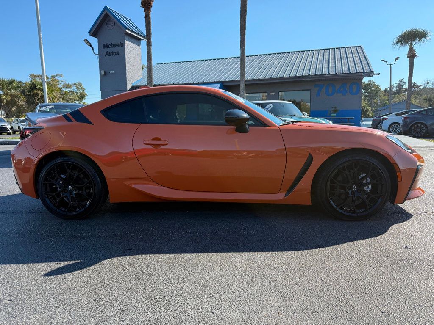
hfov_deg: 71.6
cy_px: 162
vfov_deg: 56.8
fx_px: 301
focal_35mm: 24
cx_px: 217
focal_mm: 6.76
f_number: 1.78
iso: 100
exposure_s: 1/3145
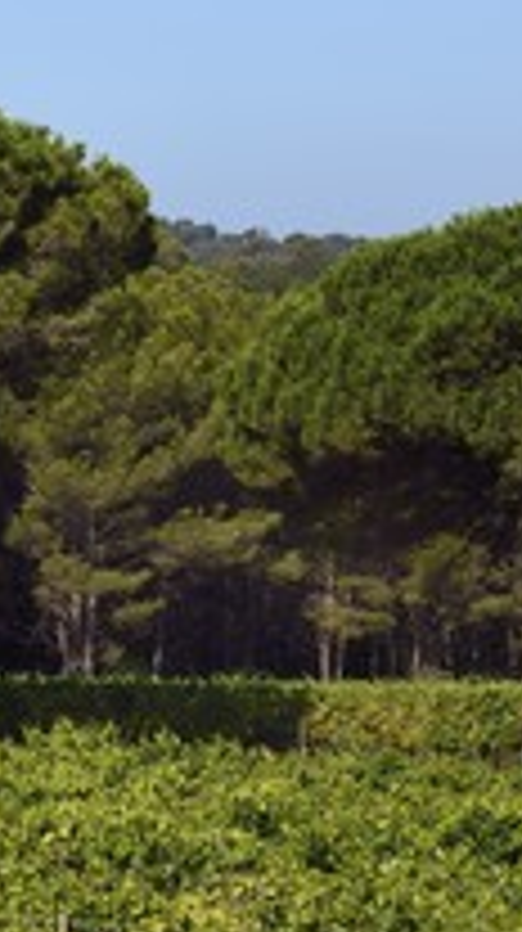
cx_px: -302
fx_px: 7354
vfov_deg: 7.2
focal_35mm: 298
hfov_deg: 4.0
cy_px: 324
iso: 200
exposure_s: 1/250
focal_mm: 140
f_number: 14
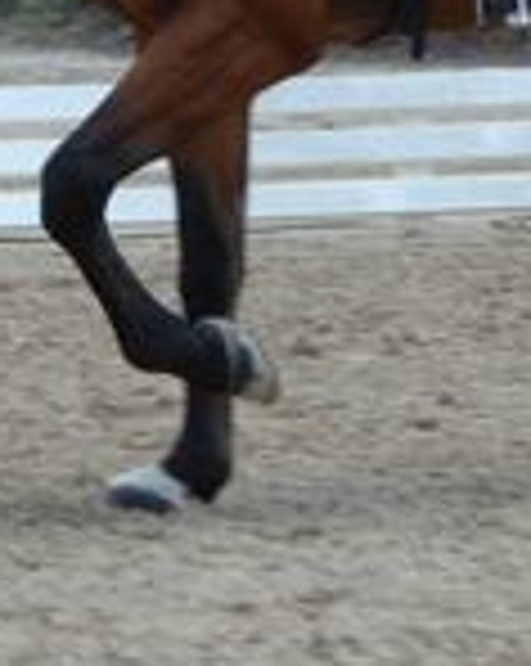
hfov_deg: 1.4
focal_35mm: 1125
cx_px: 261
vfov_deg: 1.7
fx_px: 22146
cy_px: -124
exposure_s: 1/500
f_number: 5
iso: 200
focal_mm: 185
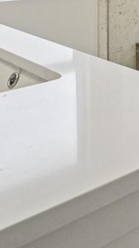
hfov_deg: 17.3
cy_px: -47
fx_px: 413
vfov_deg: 29.0
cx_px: 204
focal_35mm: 63
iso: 200
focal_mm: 10
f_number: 8
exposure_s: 1/30
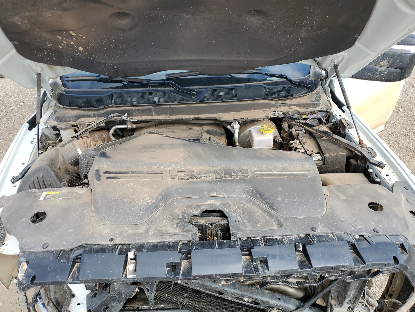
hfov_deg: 67.3
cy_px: 156
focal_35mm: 26
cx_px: 208
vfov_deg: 53.1
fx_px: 312
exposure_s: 1/909
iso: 50
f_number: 1.5
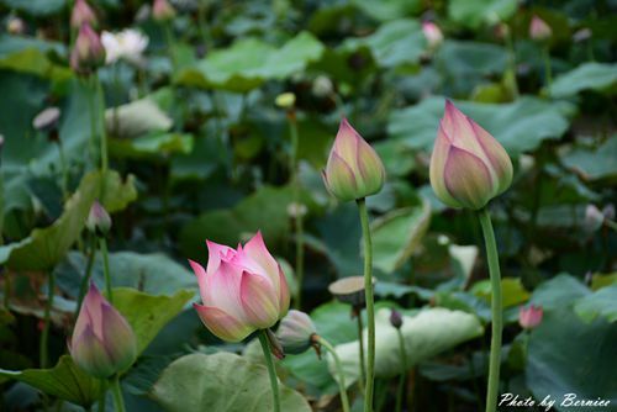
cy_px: 206
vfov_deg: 12.2
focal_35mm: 112
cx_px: 308
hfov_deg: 18.2
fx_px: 1929
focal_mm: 75
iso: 100
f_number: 5
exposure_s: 1/500
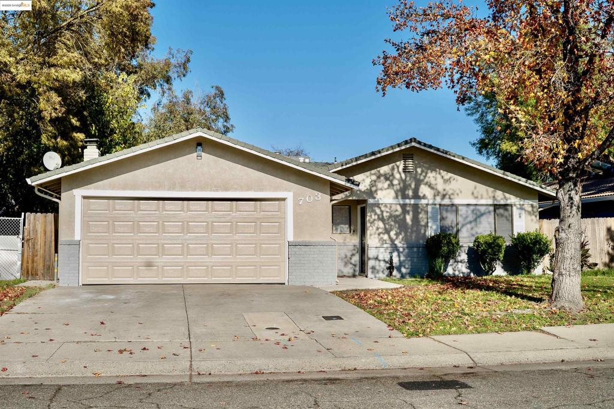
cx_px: 307
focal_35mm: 41
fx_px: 699
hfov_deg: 47.4
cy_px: 204
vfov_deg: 32.6
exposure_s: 1/1600
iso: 64
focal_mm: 27.4
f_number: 2.8
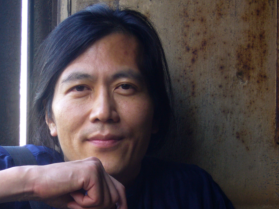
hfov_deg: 17.4
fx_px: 911
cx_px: 96
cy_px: 135
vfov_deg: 13.1
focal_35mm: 113
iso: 100
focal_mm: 12.2
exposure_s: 1/20
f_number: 4.1
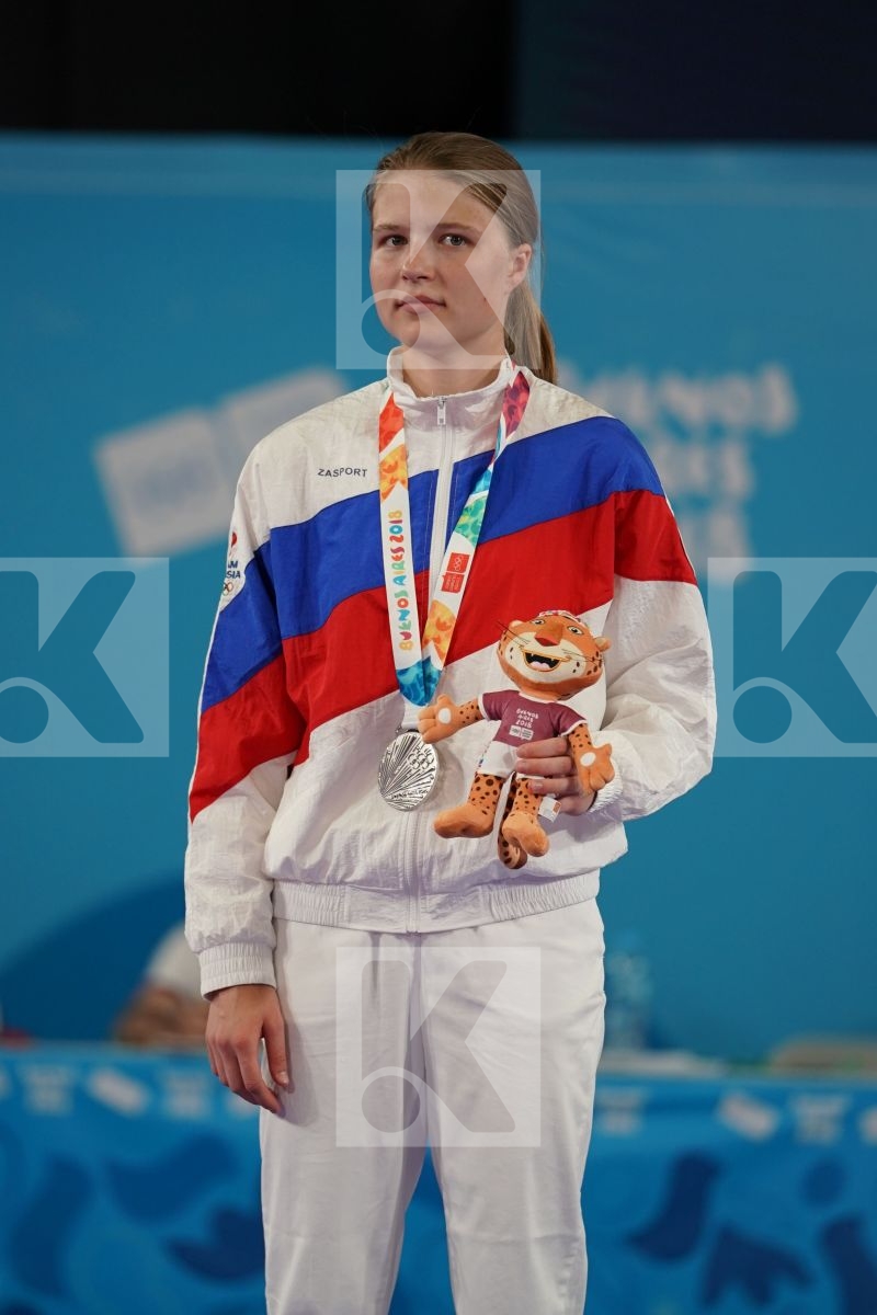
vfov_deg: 6.9
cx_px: 438
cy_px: 658
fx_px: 10962
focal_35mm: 300
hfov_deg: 4.6
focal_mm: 200
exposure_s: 1/500
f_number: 2.8
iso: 500
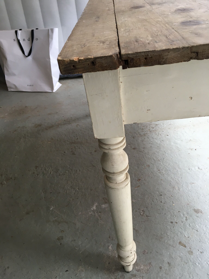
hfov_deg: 48.2
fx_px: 233
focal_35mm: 29
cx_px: 104
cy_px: 140
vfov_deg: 61.7
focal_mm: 4.15
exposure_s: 1/33
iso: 64
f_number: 2.2
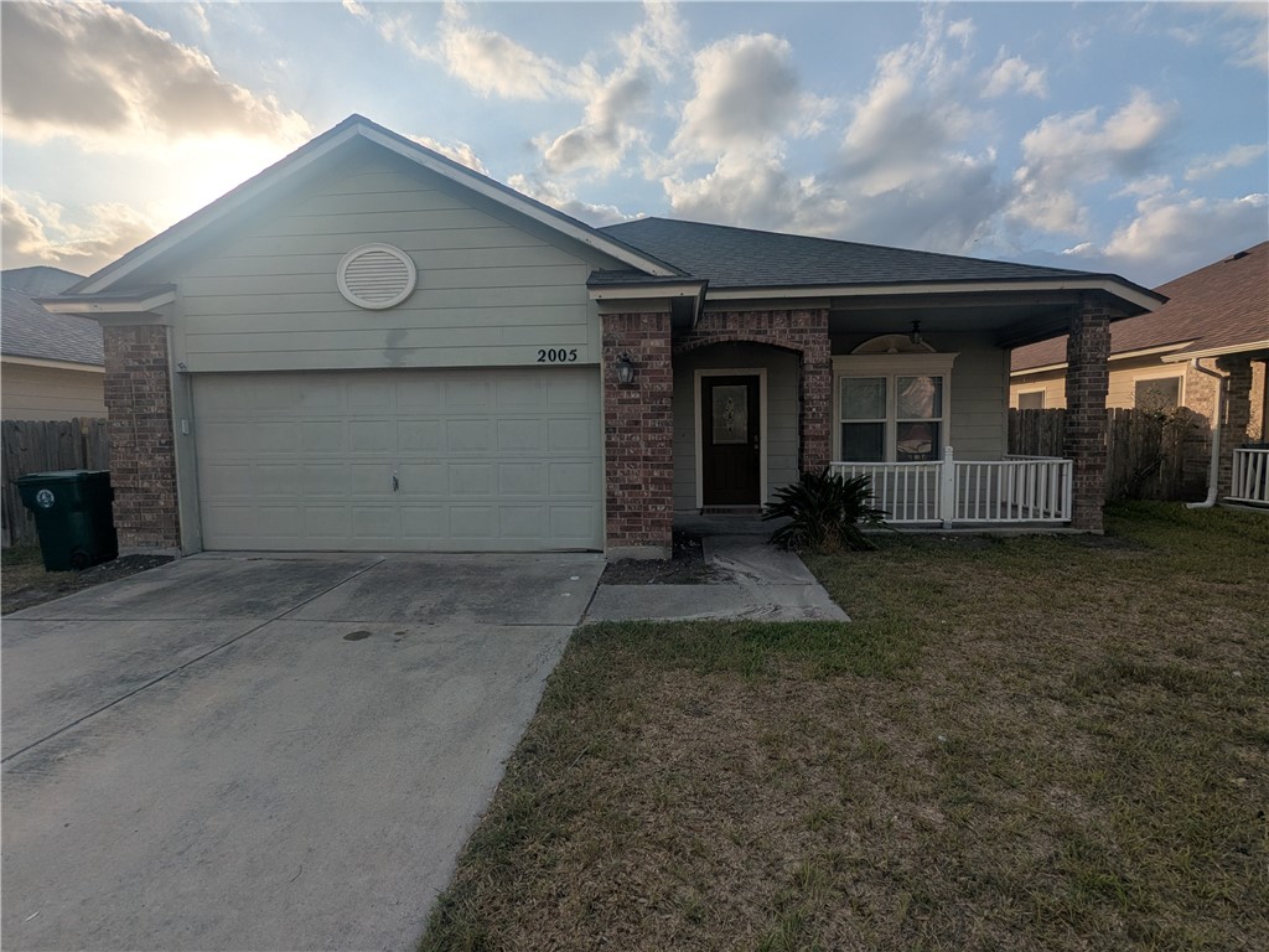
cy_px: 476
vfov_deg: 78.1
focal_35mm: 16
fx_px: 587
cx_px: 634
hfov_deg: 94.5
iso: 37
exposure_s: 1/3571
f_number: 2.2
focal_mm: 2.35
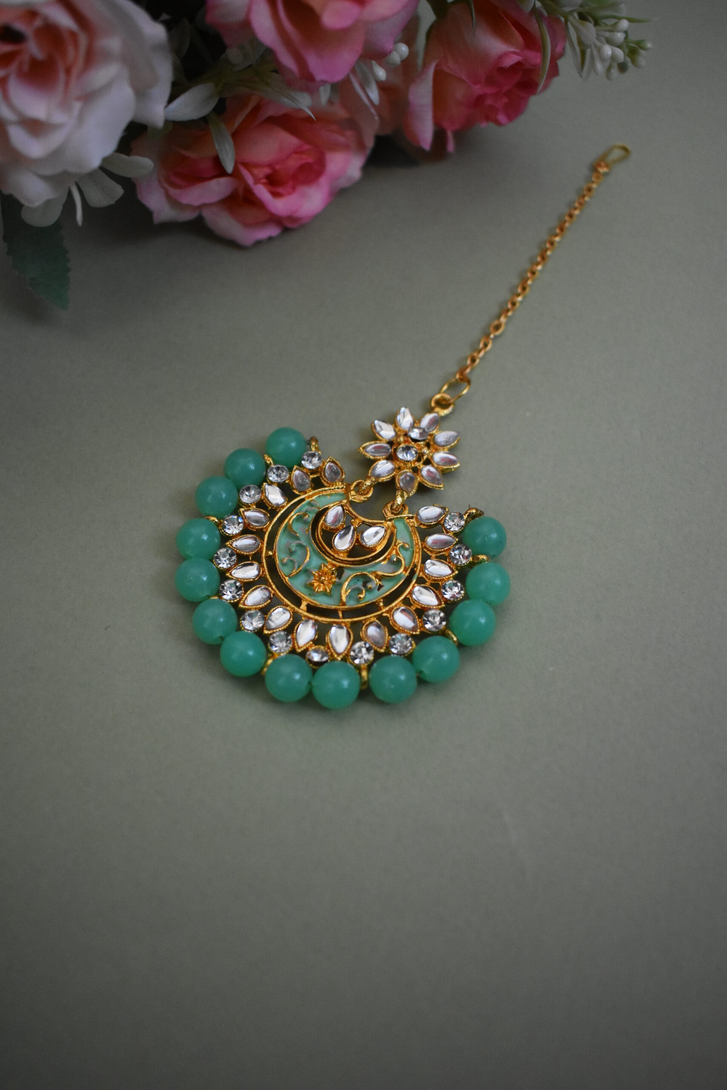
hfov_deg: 40.0
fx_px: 999
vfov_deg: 57.2
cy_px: 545
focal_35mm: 33
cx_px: 364
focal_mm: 22
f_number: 3.8
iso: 2200
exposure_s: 1/500
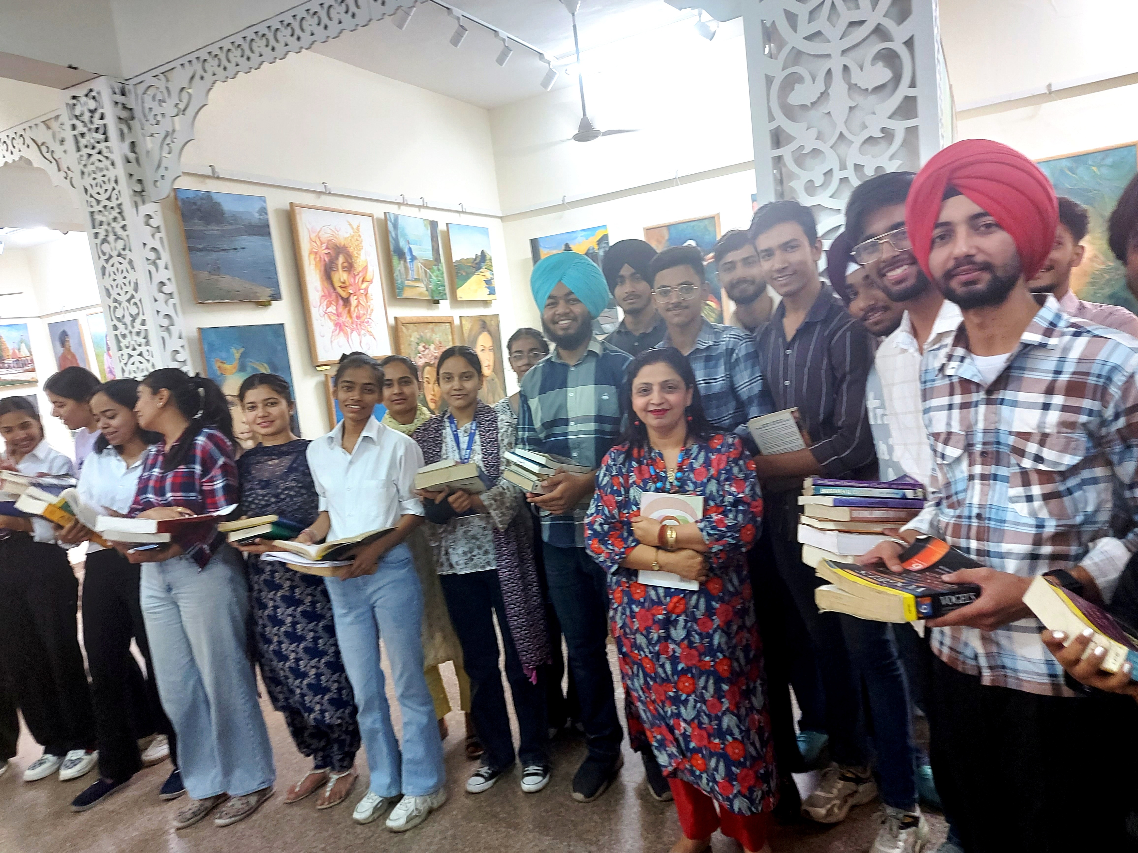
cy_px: 426
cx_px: 569
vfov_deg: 56.8
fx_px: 789
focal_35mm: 24
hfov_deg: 71.6
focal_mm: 5.23
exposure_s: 1/25
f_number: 1.8
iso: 250
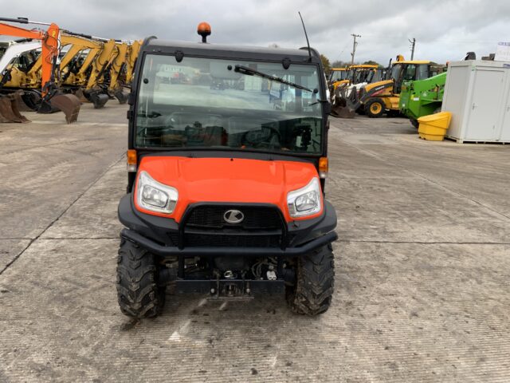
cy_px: 192
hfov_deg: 61.7
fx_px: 427
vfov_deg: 48.2
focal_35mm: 29
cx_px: 255
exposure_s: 1/221
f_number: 1.8
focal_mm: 3
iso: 16
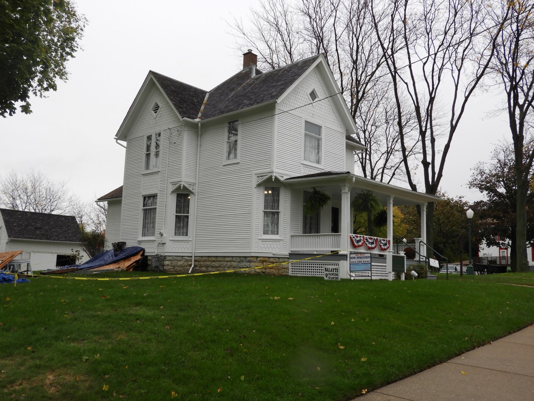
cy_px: 200
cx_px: 267
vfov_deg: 42.9
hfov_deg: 55.4
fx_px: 509
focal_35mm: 33
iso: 100
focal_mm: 5.9
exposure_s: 1/200
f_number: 3.6
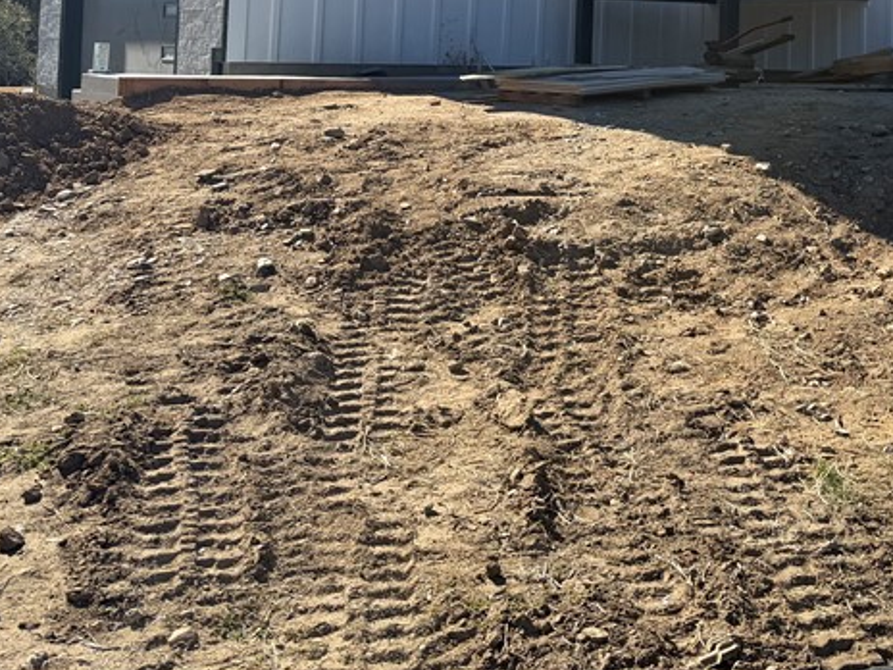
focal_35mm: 53
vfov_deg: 25.8
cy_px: -39
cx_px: 818
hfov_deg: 34.0
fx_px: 1367
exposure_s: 1/3425
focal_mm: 6.76
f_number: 1.78
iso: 80
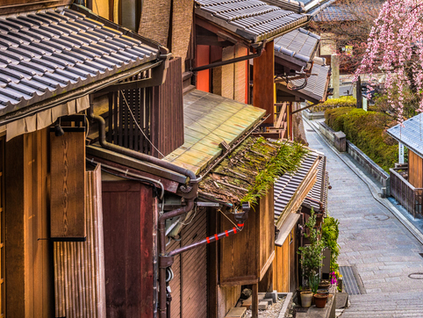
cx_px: 495
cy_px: -30
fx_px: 1100
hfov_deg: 20.5
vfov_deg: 16.0
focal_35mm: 90
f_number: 11
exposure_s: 1.3
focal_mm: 36
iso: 64
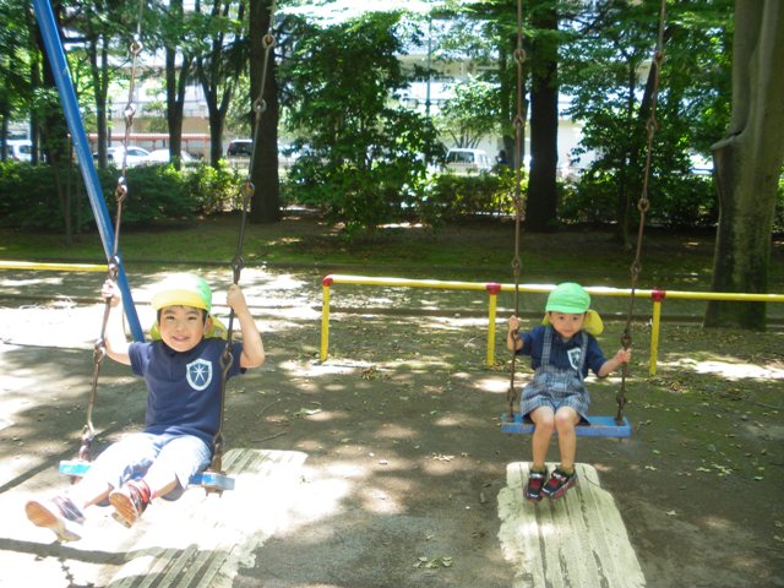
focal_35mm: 36
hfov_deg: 51.4
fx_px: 815
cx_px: 392
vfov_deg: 39.7
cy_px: 294
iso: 100
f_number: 3.5
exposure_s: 1/50
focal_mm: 6.3
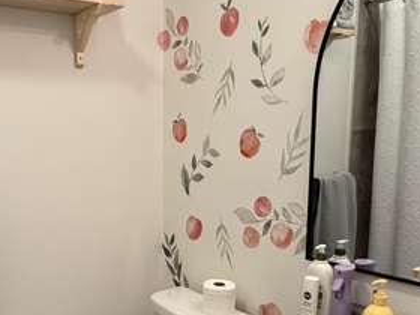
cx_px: 141
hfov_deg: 46.1
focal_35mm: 40
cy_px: 238
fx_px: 485
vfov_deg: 35.1
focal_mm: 2.22
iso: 320
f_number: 2.2
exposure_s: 1/120
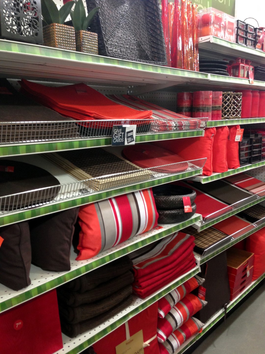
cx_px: 132
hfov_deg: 42.9
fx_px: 337
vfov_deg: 55.4
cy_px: 177
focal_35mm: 33
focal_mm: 4.13
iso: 125
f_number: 2.4
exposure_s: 1/20
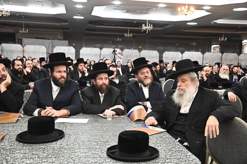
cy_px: 82
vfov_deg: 29.8
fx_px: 309
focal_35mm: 45
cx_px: 124
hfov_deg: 43.6
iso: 2500
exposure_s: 1/100
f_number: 5.6
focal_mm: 45
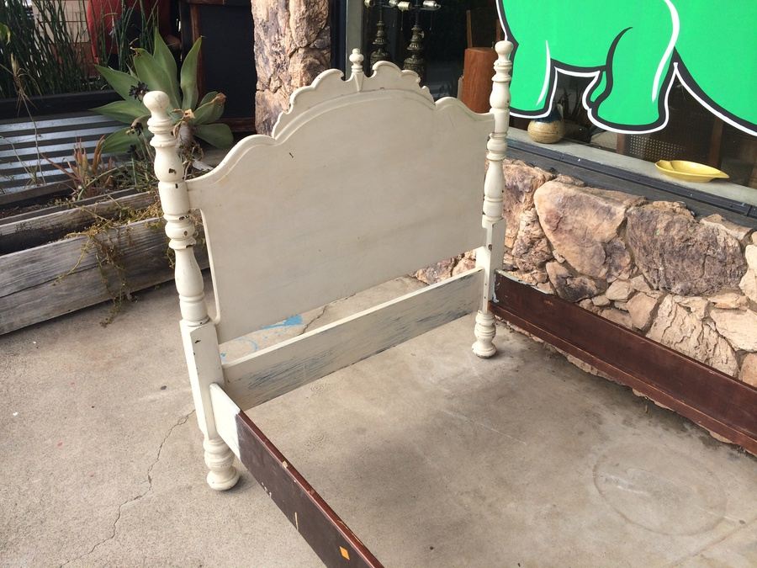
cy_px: 284
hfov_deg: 60.0
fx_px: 656
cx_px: 378
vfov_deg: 46.8
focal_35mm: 30
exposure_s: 1/760
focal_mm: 4.12
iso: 32
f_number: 2.2
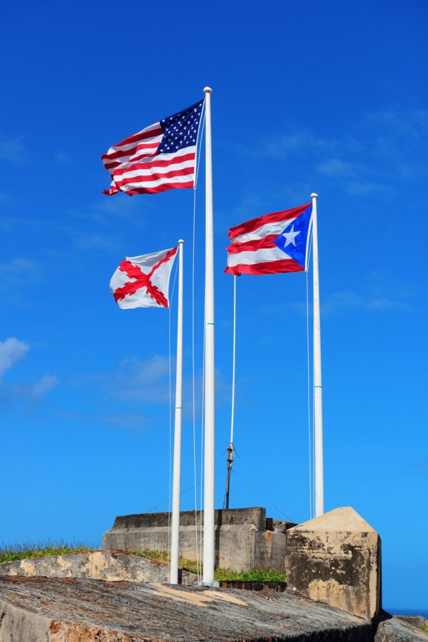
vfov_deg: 28.8
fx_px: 1248
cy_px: 321
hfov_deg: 19.5
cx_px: 214
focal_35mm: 70
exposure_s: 1/1000
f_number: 9
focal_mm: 70
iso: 200
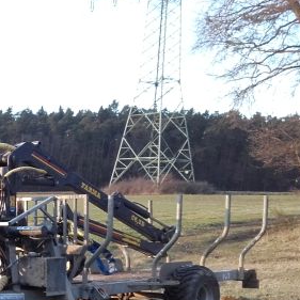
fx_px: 765
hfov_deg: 20.4
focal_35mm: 78
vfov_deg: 21.7
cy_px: 271
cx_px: -86
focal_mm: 3.31
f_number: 2.2
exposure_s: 1/100
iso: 70
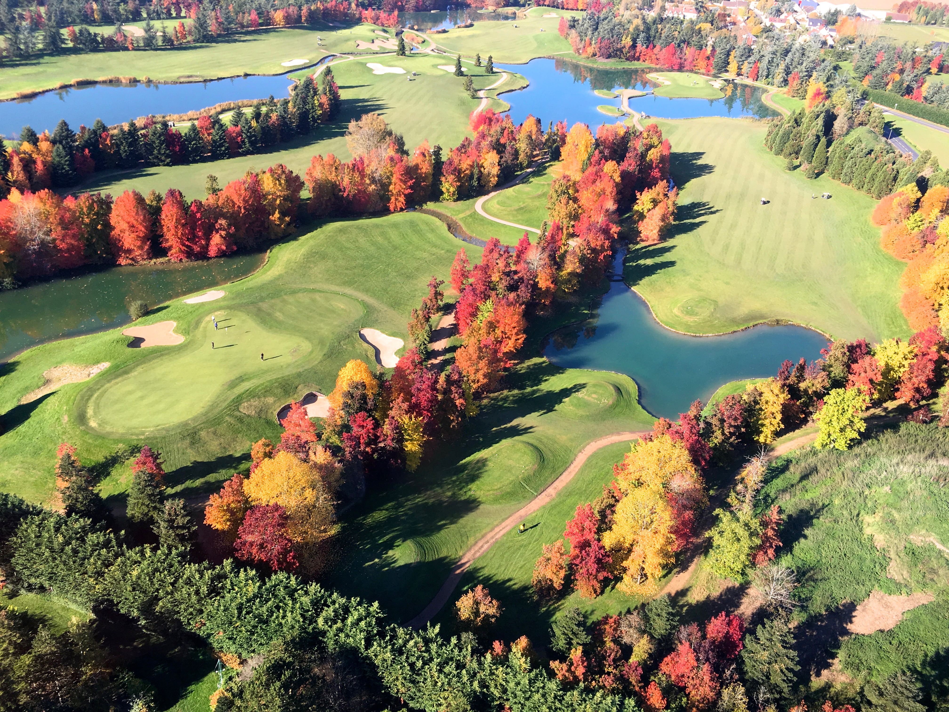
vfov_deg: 48.2
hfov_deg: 61.7
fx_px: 795
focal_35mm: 29
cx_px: 474
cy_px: 356
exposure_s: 1/366
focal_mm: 4.15
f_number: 2.2
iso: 25
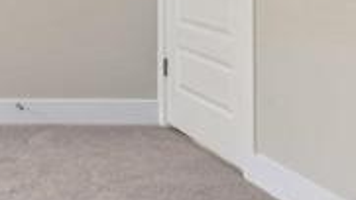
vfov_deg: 13.8
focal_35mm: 83
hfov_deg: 20.6
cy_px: -83
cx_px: -220
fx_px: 784
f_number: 8
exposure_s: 1/20
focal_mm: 14
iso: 100
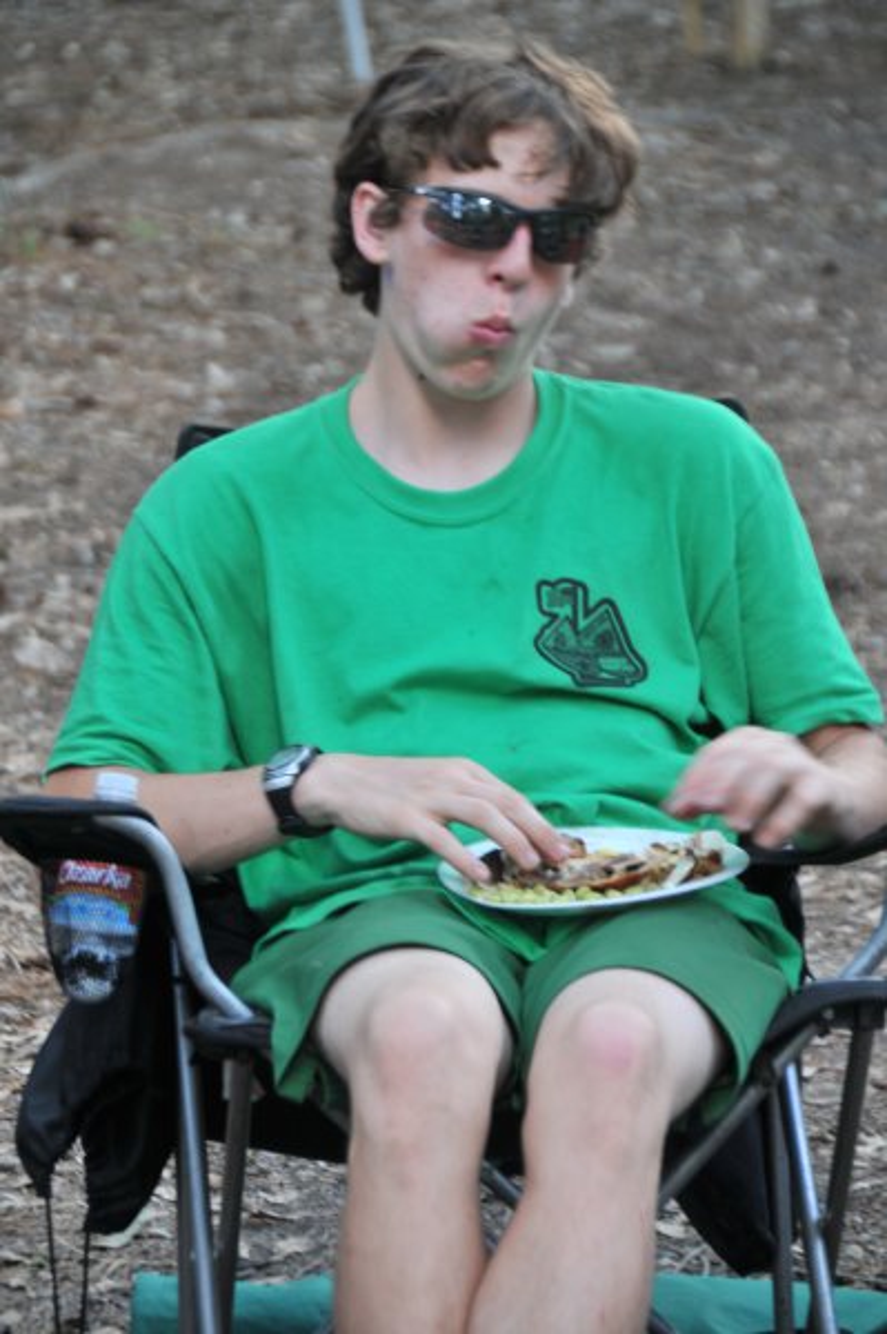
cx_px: 444
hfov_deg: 6.8
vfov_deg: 10.2
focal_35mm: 202
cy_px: 667
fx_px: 7496
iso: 200
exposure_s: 1/25
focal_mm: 135
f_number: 5.6
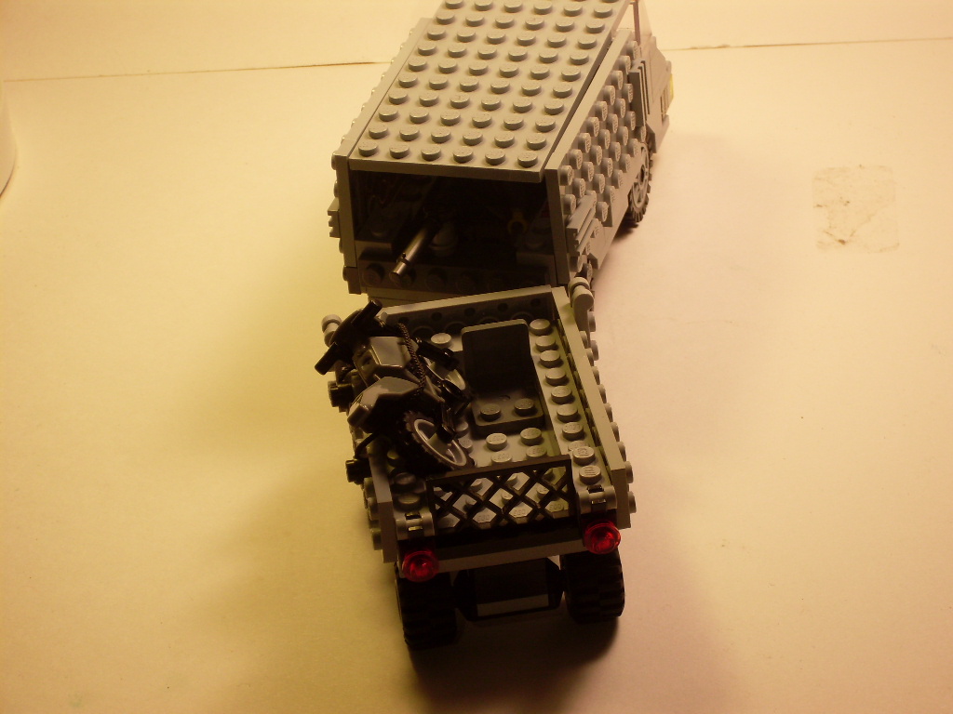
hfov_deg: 17.3
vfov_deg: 13.0
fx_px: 3138
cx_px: 476
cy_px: 357
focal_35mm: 114
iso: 100
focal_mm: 18.9
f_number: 5.2
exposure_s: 1/60
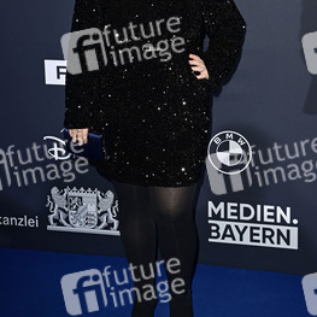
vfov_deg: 23.0
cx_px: 158
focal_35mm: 75
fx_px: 777
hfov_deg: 23.1
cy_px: 106
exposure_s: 1/250
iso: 1000
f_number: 5.6
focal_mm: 58
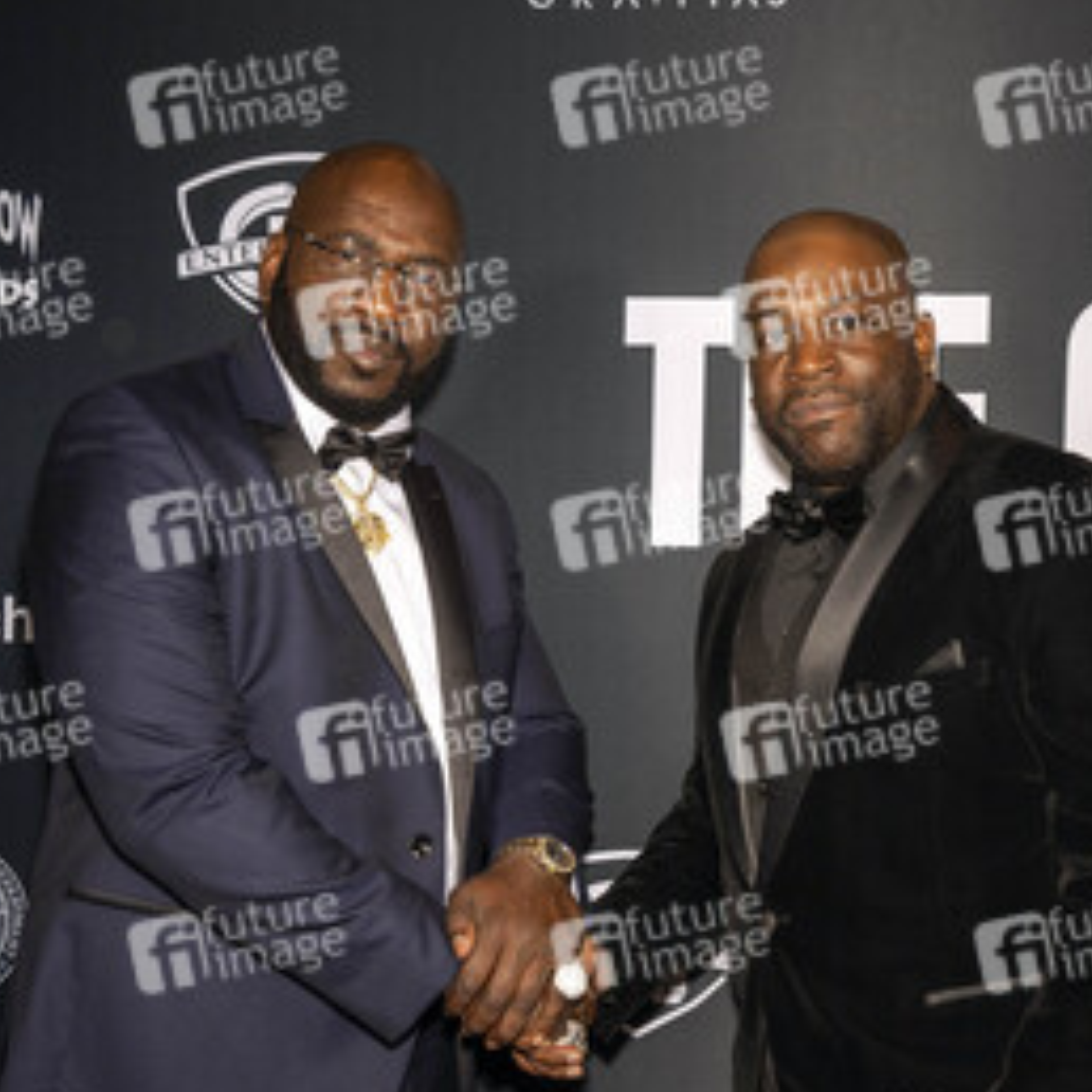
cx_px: 717
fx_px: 1749
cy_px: 626
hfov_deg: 34.4
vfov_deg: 34.6
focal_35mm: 49
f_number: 5.6
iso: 800
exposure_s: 1/200
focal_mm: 33
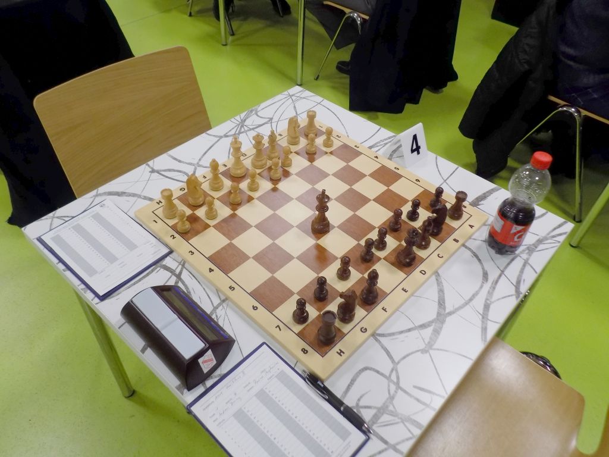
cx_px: 304
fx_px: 475
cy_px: 228
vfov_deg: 51.4
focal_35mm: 27
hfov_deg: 65.3
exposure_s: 1/30
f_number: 3.2
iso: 180
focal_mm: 4.8
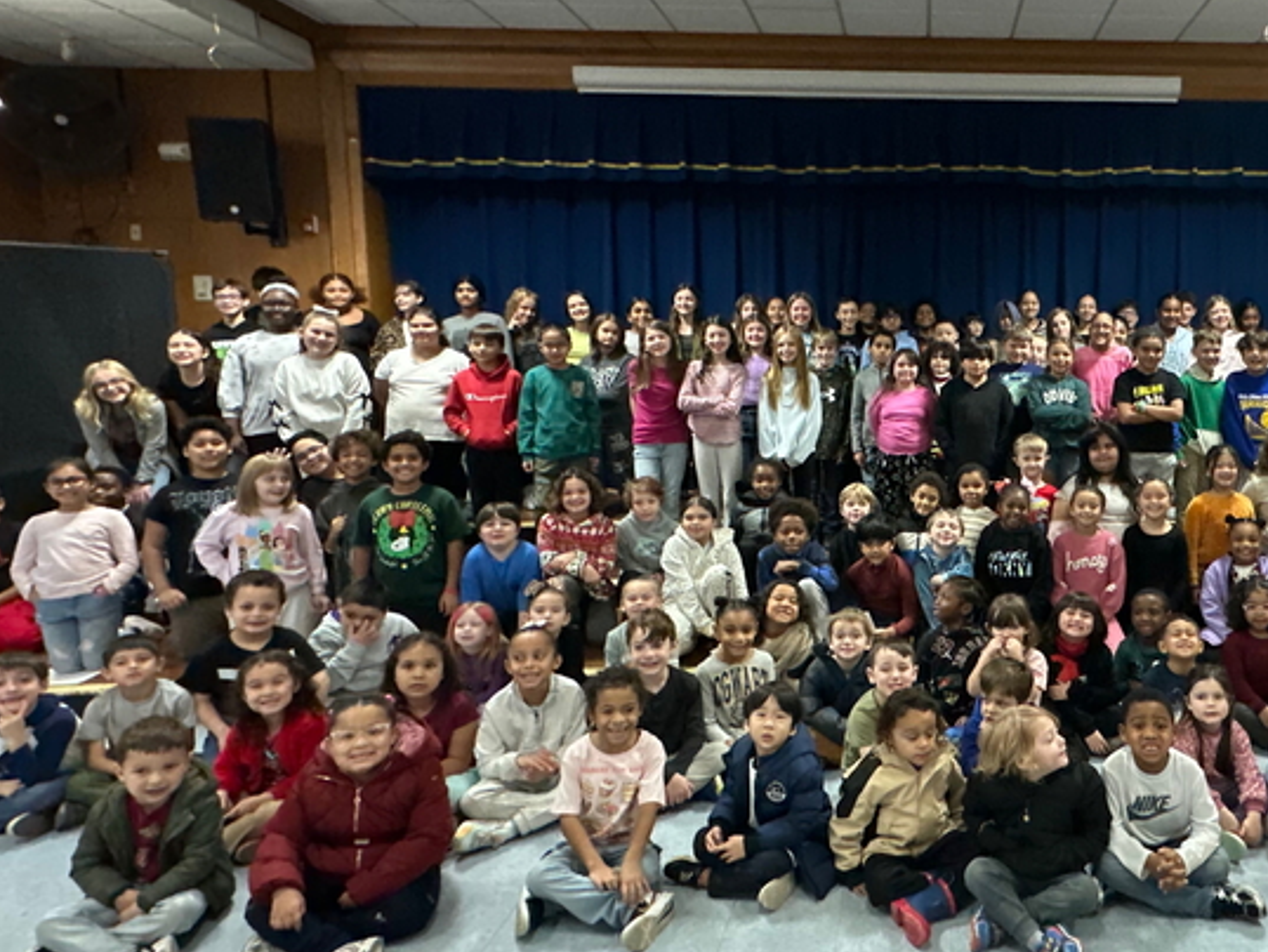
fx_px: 953
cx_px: 966
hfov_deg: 63.0
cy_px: 455
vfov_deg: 53.1
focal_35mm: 26
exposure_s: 1/60
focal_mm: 2.22
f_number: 2.2
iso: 1250
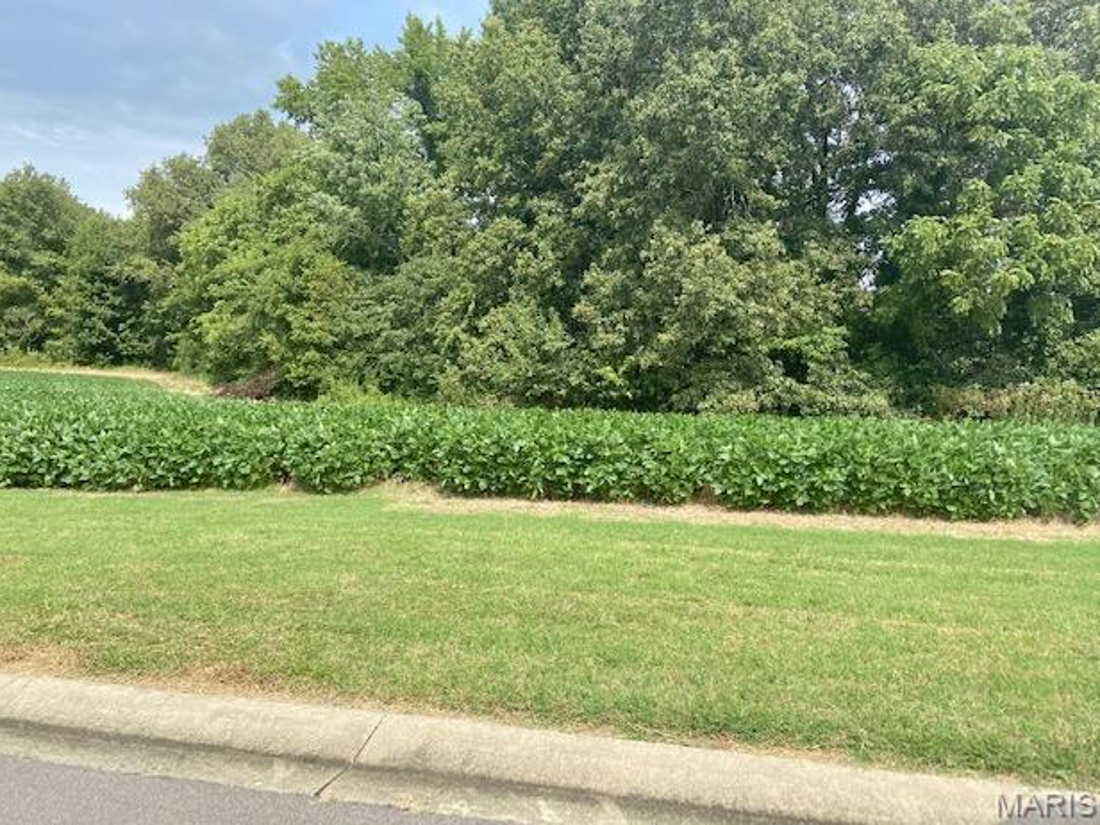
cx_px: 536
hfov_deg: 65.3
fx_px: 858
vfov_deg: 51.3
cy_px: 398
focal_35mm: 27
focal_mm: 4.25
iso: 32
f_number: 1.8
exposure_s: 1/1377
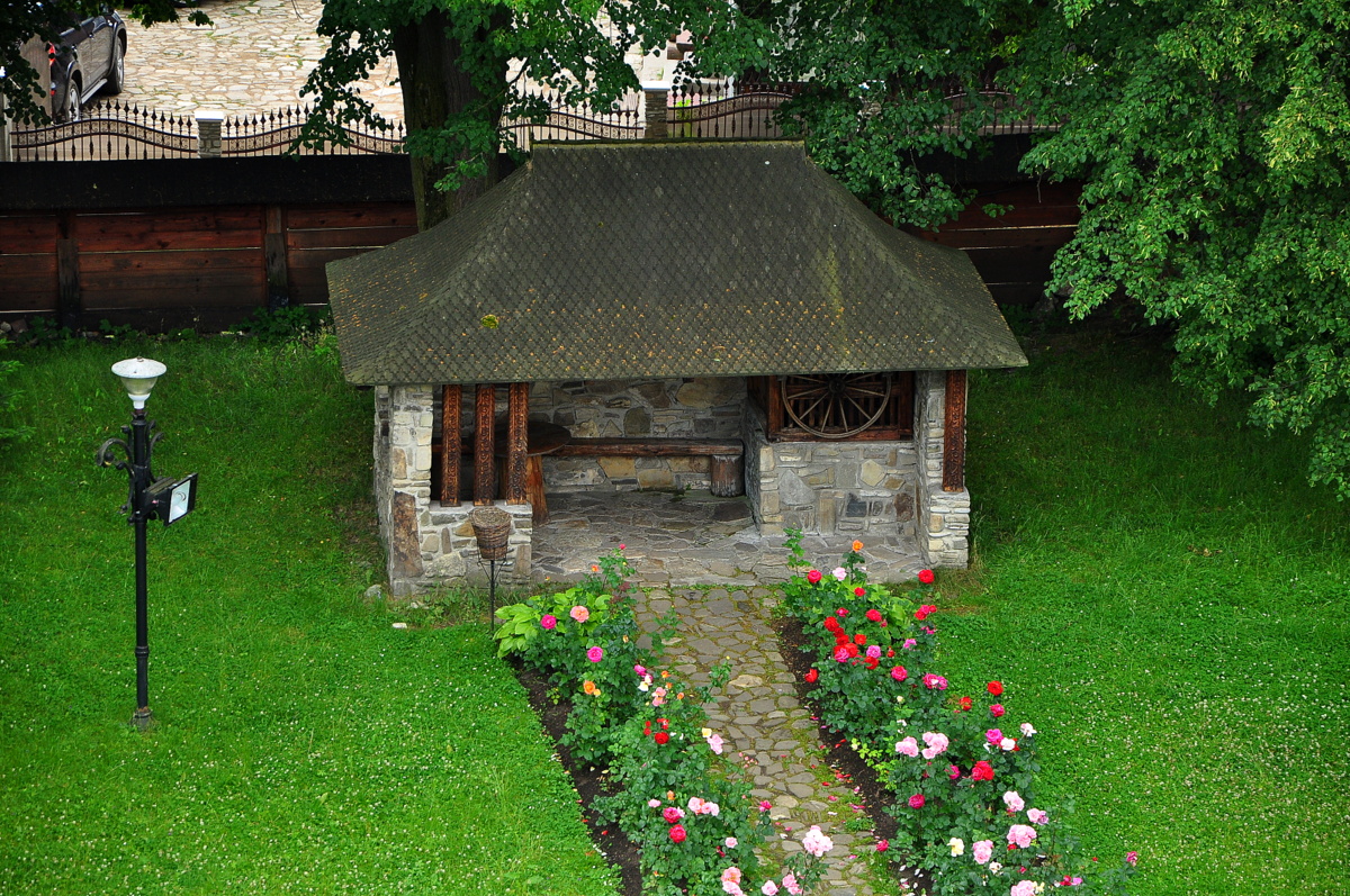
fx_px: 5899
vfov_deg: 8.7
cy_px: 448
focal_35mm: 158
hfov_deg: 13.1
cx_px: 675
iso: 400
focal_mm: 105
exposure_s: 1/200
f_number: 5.6
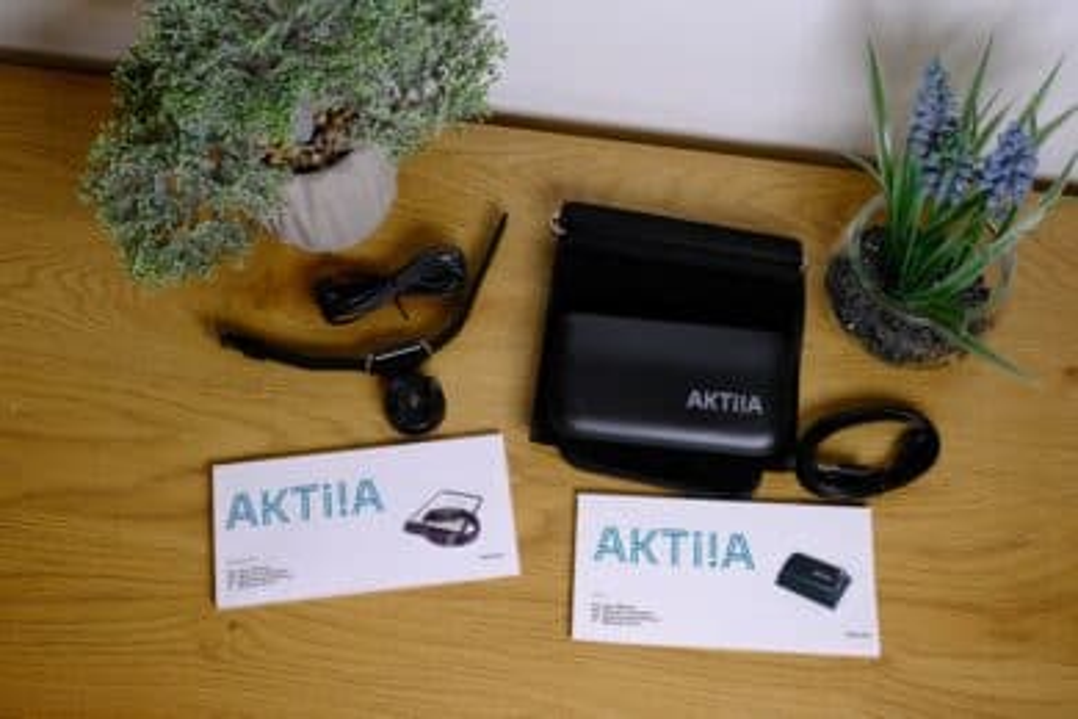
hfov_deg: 47.4
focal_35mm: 41
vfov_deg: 32.6
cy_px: 360
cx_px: 539
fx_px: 1228
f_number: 8
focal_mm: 27.4
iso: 500
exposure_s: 1/40
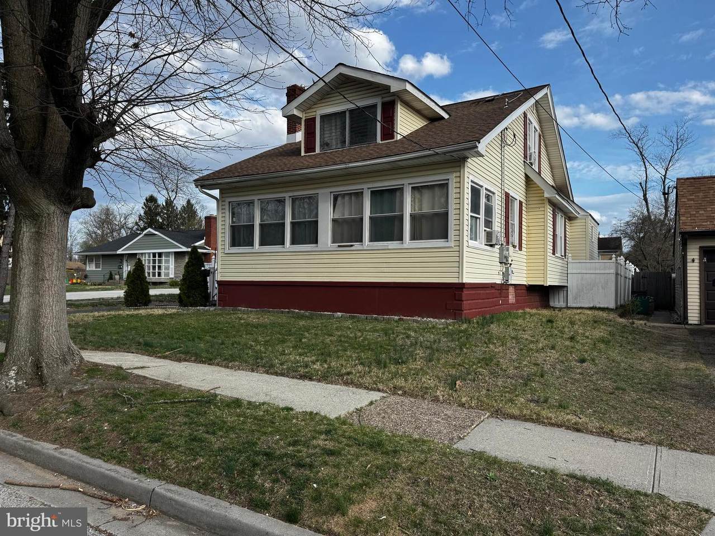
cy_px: 268
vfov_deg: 56.8
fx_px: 496
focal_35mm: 24
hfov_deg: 71.6
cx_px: 358
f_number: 1.78
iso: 80
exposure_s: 1/2710
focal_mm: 6.76
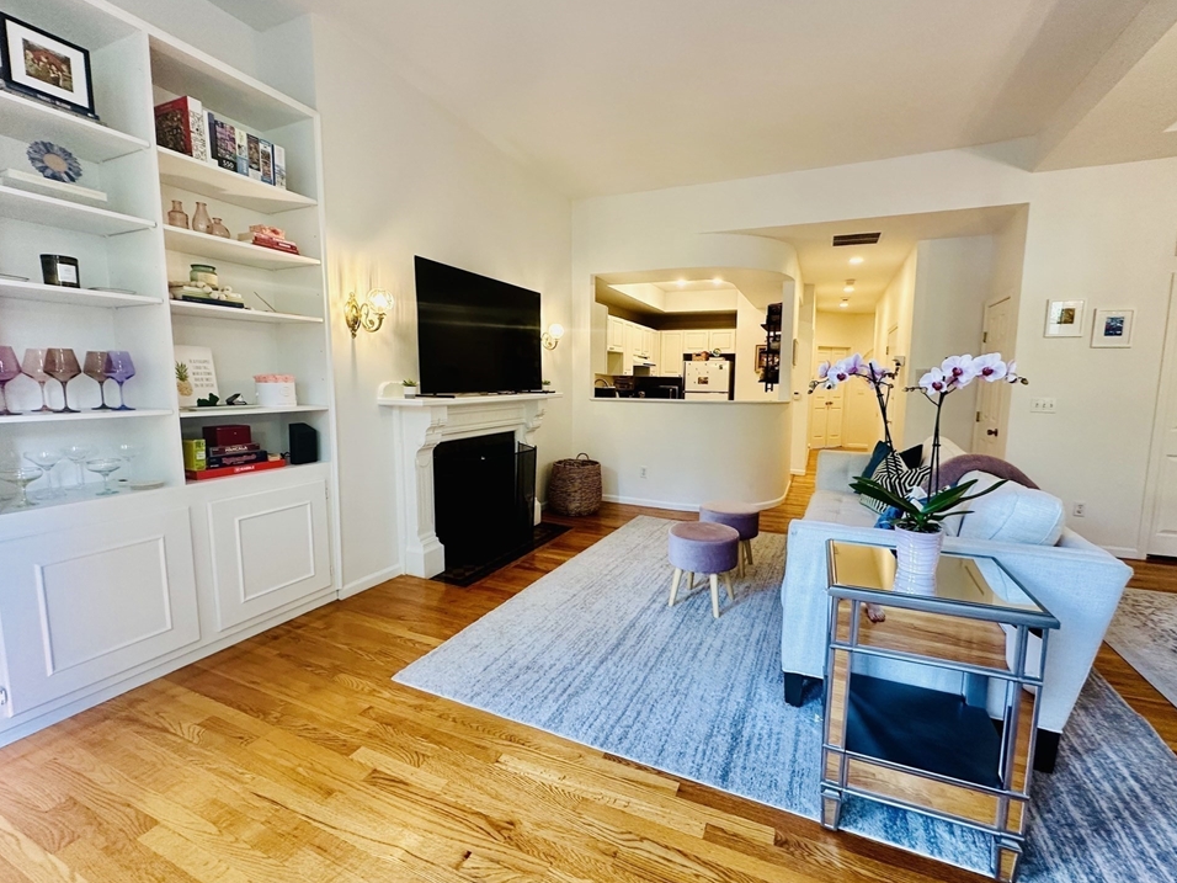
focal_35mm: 15
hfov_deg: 98.1
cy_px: 437
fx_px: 510
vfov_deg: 81.7
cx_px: 616
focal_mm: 2.22
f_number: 2.2
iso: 160
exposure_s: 1/60
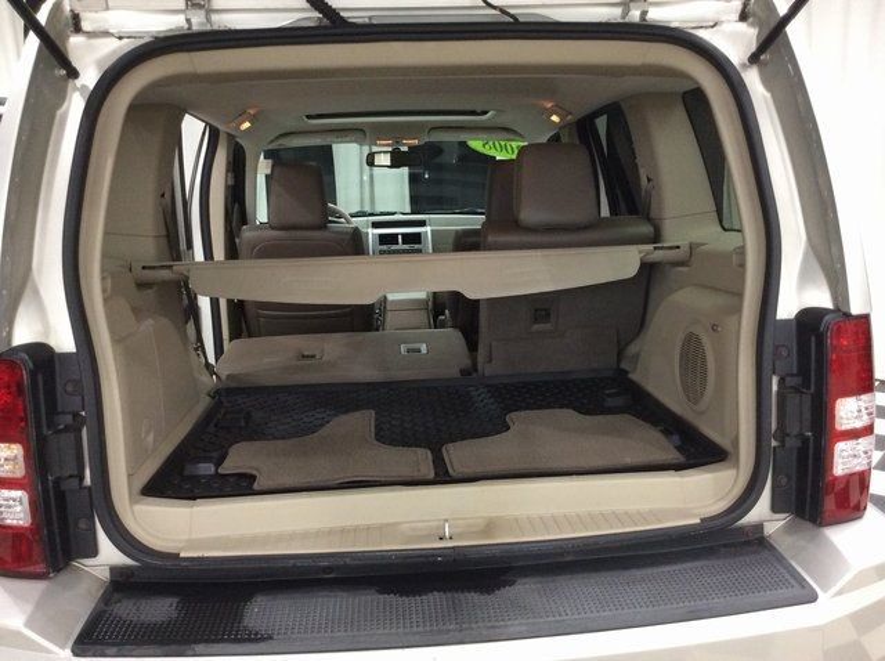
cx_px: 442
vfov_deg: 44.1
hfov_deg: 56.9
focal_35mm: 32
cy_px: 330
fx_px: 817
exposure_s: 1/25
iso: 160
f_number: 2.4
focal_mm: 3.3
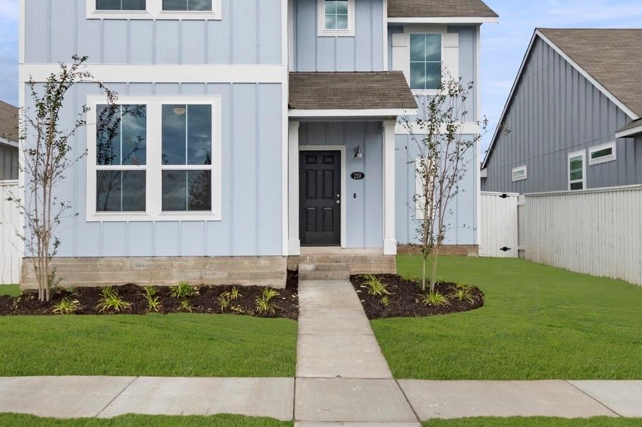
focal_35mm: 61
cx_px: 260
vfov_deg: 22.0
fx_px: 1087
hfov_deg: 32.8
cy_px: 92
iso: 400
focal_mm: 24
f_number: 8
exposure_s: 1/2500
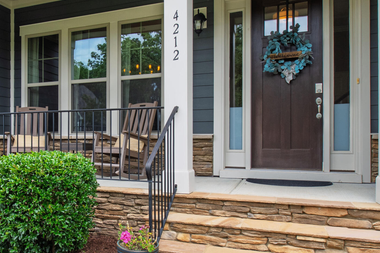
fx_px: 338
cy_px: 126
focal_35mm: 32
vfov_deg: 41.1
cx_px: 119
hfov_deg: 57.1
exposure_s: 1/100
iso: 100
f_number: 8
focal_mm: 10
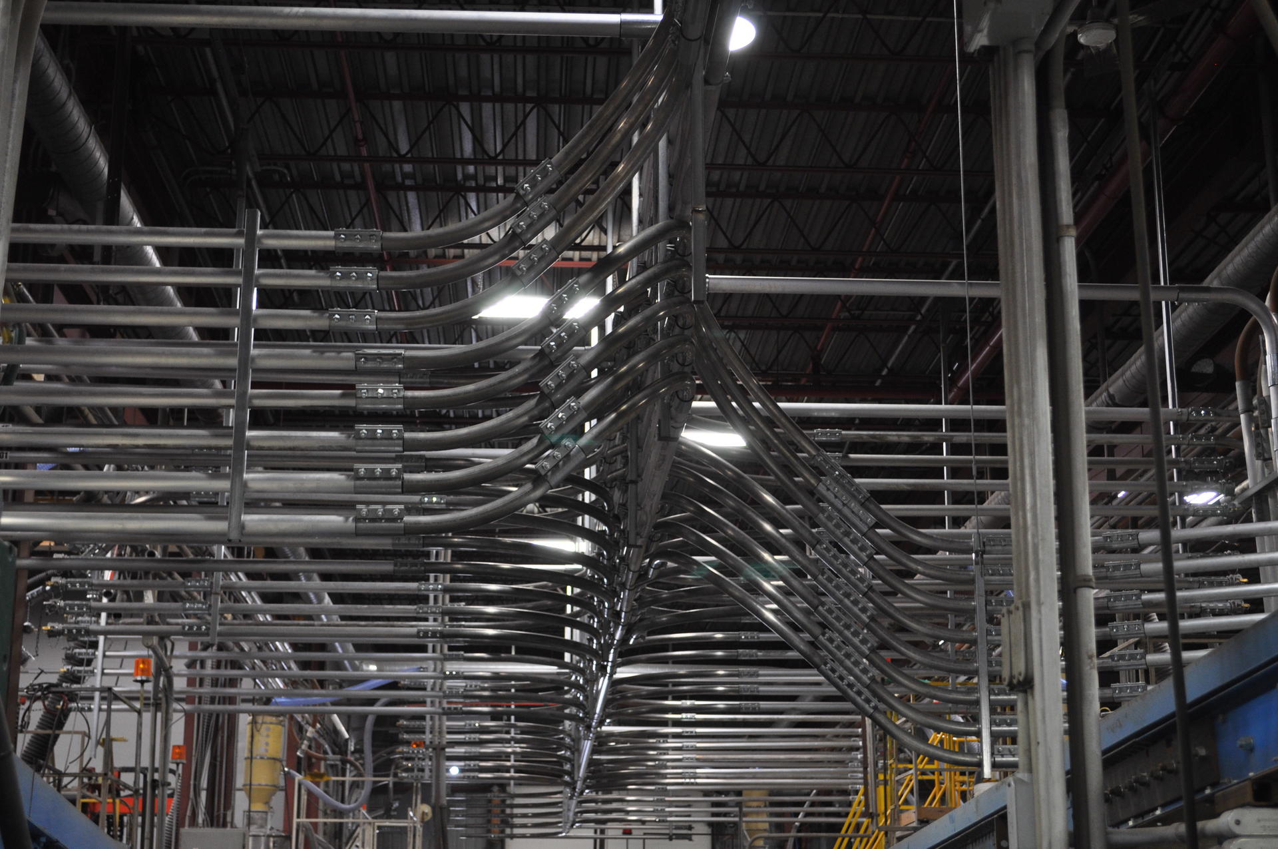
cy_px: 424
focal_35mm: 54
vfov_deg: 25.0
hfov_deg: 36.9
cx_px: 639
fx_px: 1915
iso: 400
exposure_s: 1/25
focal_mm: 36
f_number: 5
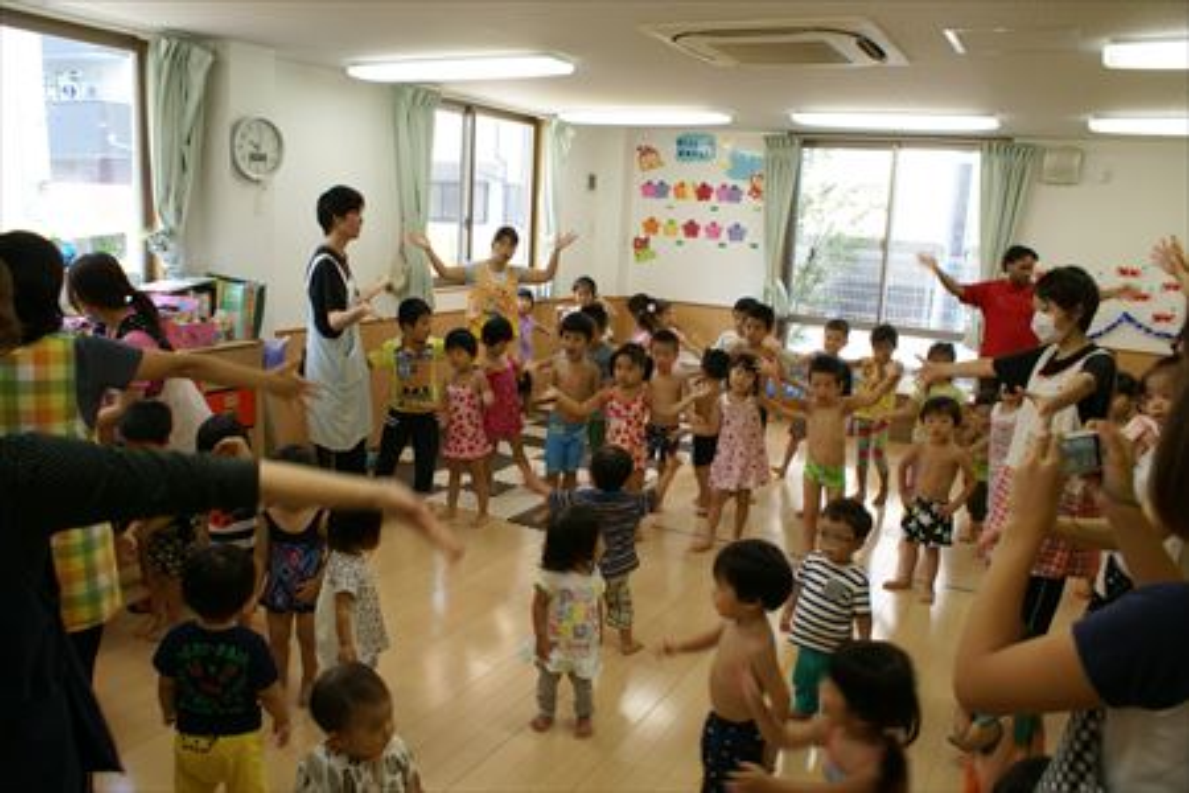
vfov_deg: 47.9
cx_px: 594
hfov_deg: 67.4
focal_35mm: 27
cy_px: 396
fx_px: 892
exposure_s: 1/40
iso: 100
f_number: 4.5
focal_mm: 18
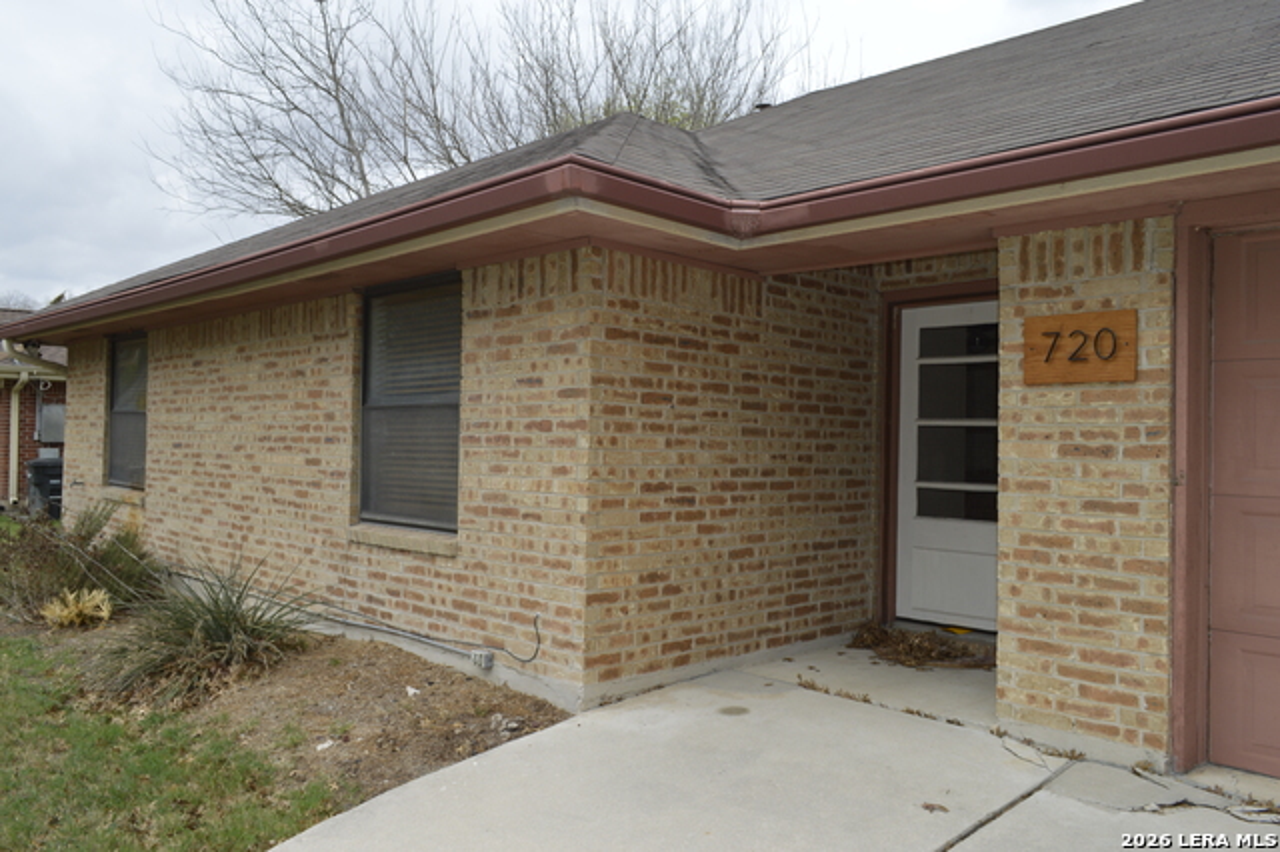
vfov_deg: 47.9
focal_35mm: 27
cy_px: 426
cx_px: 640
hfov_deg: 67.4
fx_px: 959
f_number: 7.1
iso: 100
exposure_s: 1/200
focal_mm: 18
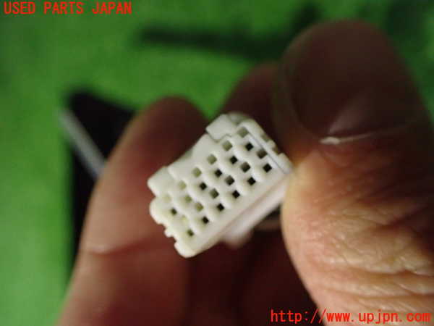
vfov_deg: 46.8
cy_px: 163
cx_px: 217
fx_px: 376
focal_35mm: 30
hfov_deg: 60.0
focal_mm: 5.4
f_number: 2.3
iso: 1000
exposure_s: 1/30
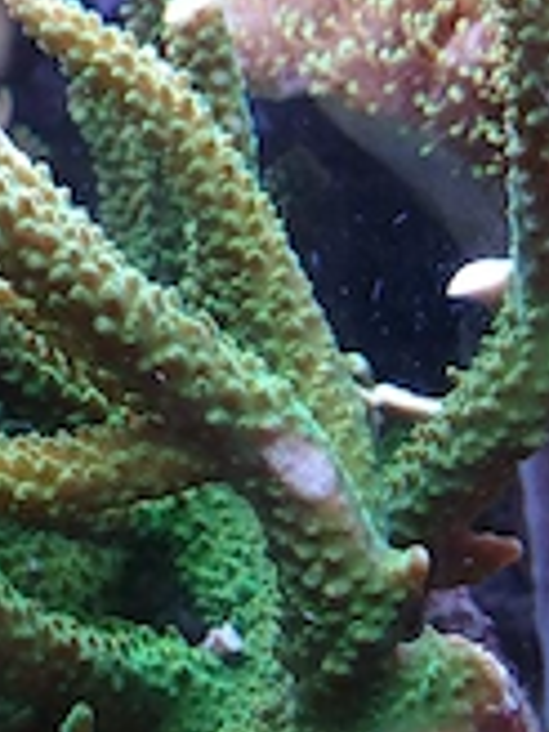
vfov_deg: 31.6
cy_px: 442
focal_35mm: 61
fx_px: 1290
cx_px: -45
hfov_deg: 22.7
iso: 125
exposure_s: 1/50
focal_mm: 4.65
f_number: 1.8
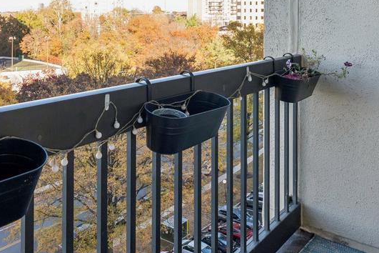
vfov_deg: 32.8
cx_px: 167
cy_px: 14
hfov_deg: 50.6
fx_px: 400
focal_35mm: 38
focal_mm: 14
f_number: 8
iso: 200
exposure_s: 1/100
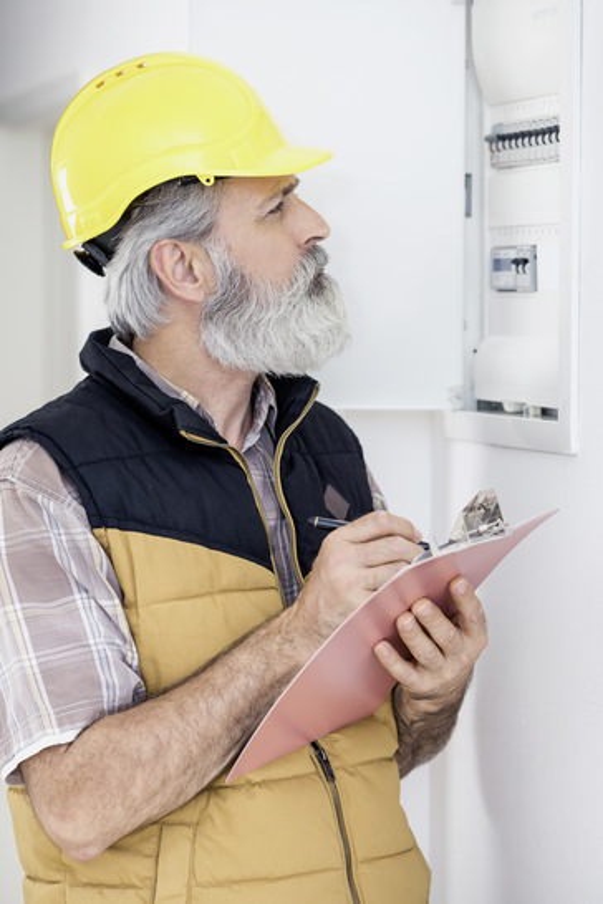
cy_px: 452
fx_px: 2261
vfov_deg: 22.6
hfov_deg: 15.2
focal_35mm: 90
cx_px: 302
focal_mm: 90
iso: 200
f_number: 3.5
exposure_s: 1/125
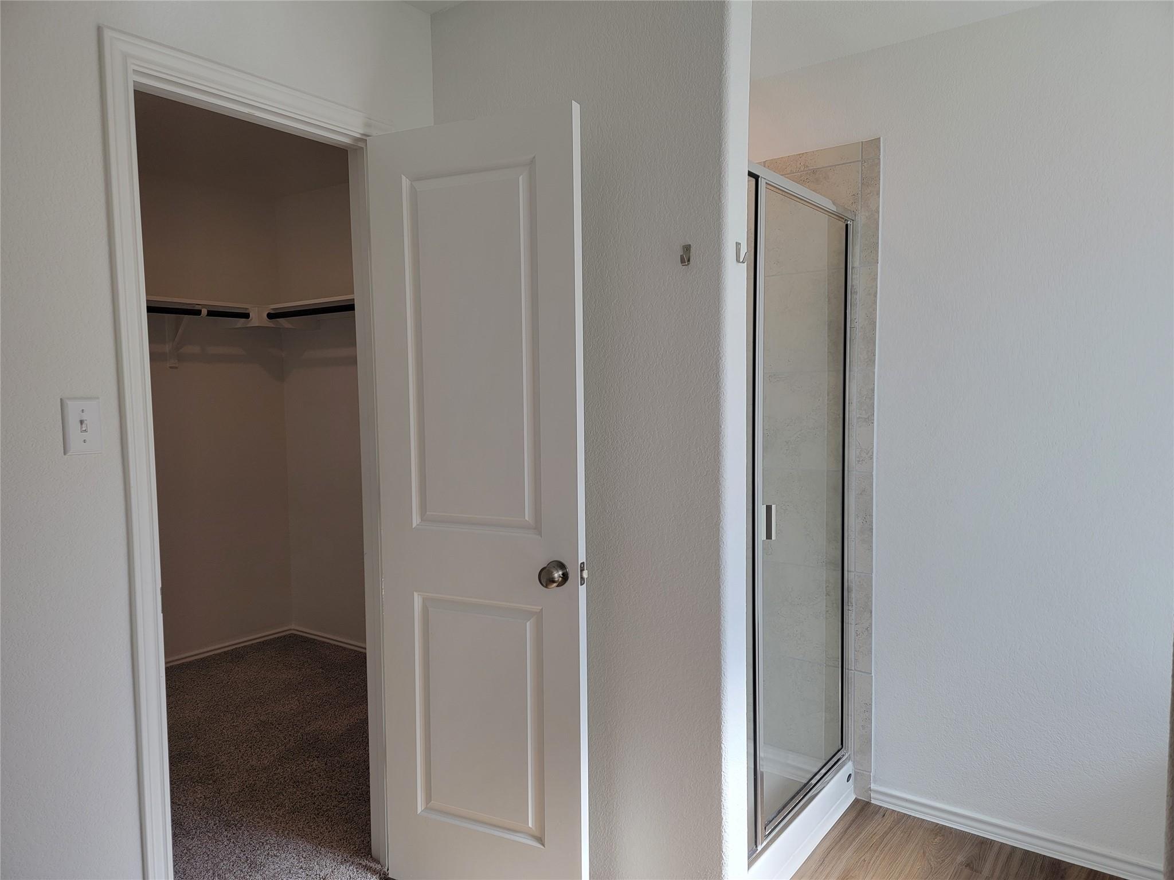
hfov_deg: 71.6
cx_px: 587
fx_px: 814
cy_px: 440
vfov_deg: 56.8
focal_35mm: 24
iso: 20
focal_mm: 6.7
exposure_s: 1/120
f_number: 1.8
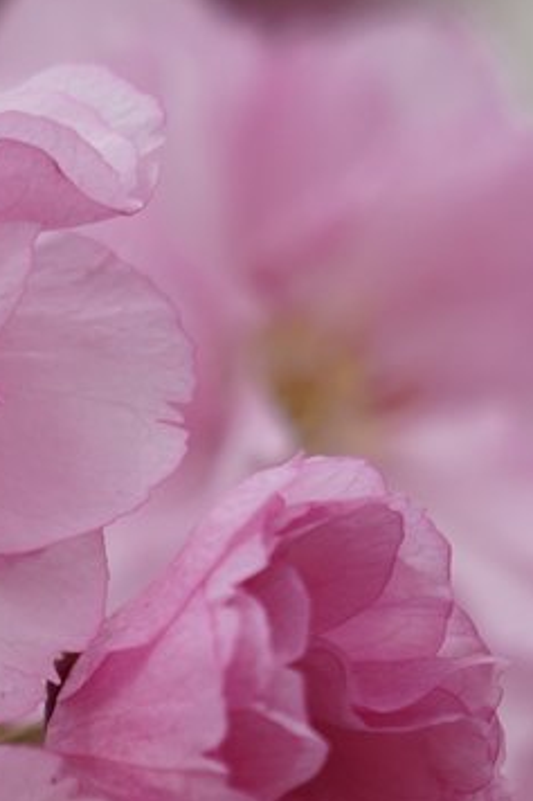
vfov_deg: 4.3
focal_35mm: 472
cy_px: 1138
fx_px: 10492
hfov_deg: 2.9
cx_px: -199
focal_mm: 105
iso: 400
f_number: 5.6
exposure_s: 1/640
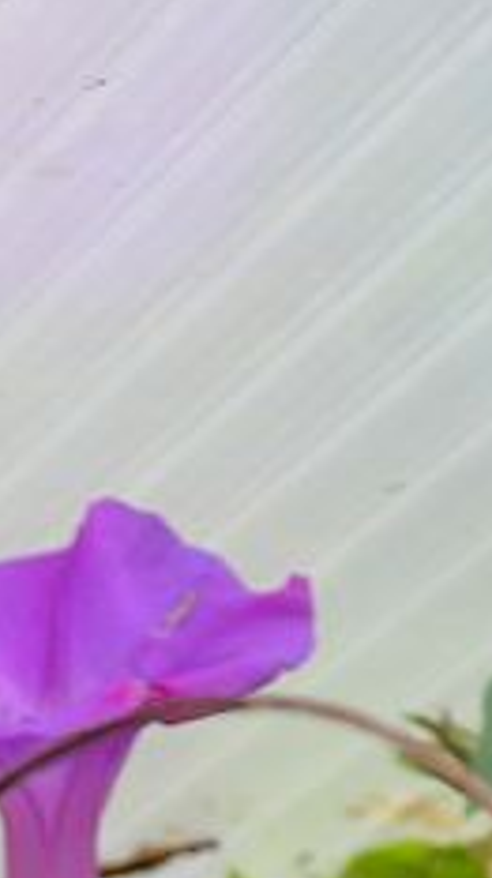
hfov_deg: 3.2
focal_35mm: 379
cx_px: -556
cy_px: 878
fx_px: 8822
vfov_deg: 5.7
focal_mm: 20.6
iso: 100
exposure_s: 1/160
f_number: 5.1
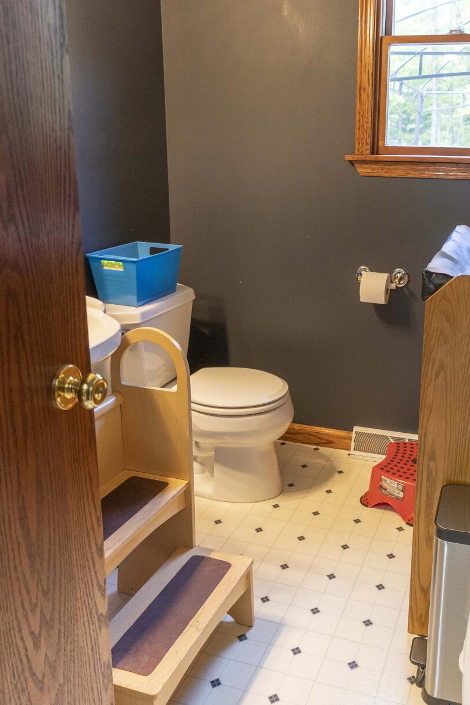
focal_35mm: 33
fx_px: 646
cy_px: 291
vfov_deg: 56.9
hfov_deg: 39.1
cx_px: 345
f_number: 2.8
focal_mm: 20
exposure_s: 1/125
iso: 1000
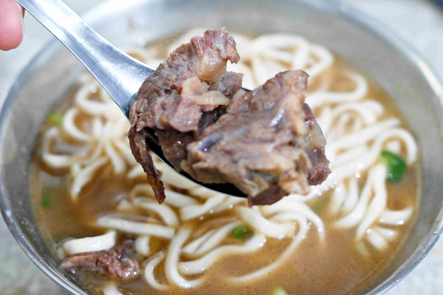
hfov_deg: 27.0
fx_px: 923
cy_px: 148
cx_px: 222
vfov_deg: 18.2
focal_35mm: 75
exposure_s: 1/200
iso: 4000
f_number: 3.2
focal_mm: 50
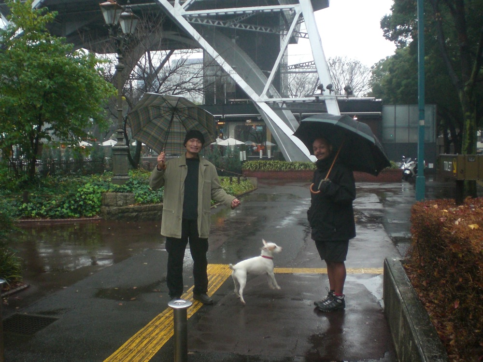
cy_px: 181
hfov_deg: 49.0
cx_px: 242
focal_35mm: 38
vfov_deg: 37.7
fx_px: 530
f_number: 3.1
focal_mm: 6.3
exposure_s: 1/100
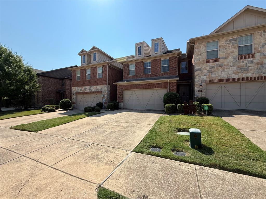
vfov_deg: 85.7
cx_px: 133
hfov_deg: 102.1
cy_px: 100
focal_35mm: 14
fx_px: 108
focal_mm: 2.22
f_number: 2.2
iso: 64
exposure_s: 1/2320
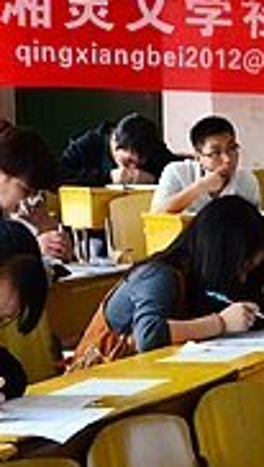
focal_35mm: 165
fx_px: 2044
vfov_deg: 13.0
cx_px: 482
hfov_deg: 7.2
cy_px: 381
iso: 2000
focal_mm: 32
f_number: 5
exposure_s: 1/400
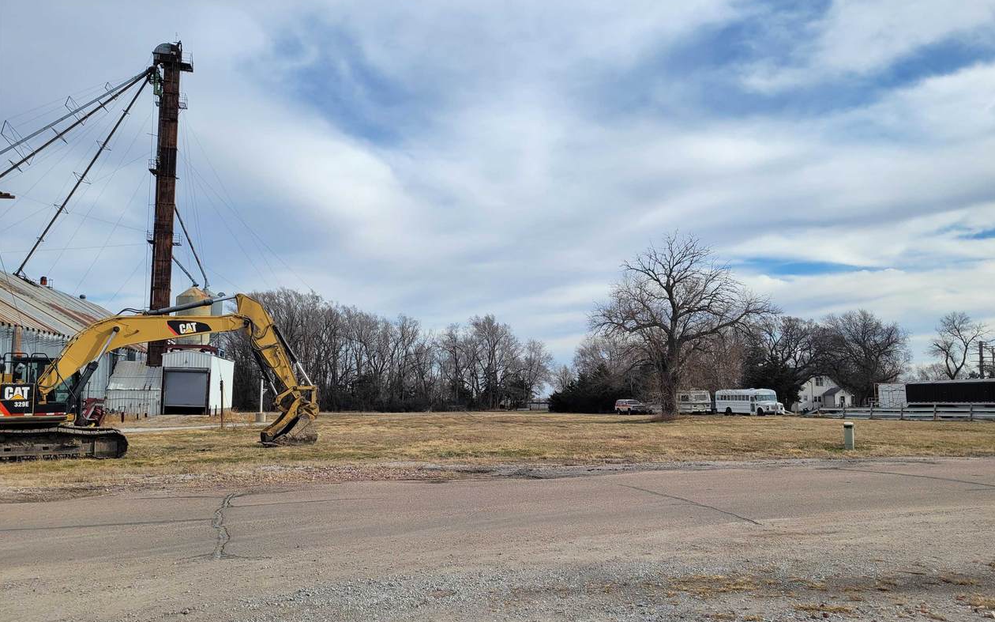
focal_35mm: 28
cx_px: 504
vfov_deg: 44.5
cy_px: 322
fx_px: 759
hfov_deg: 66.5
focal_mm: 5.4
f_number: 1.8
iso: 40
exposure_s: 1/2843
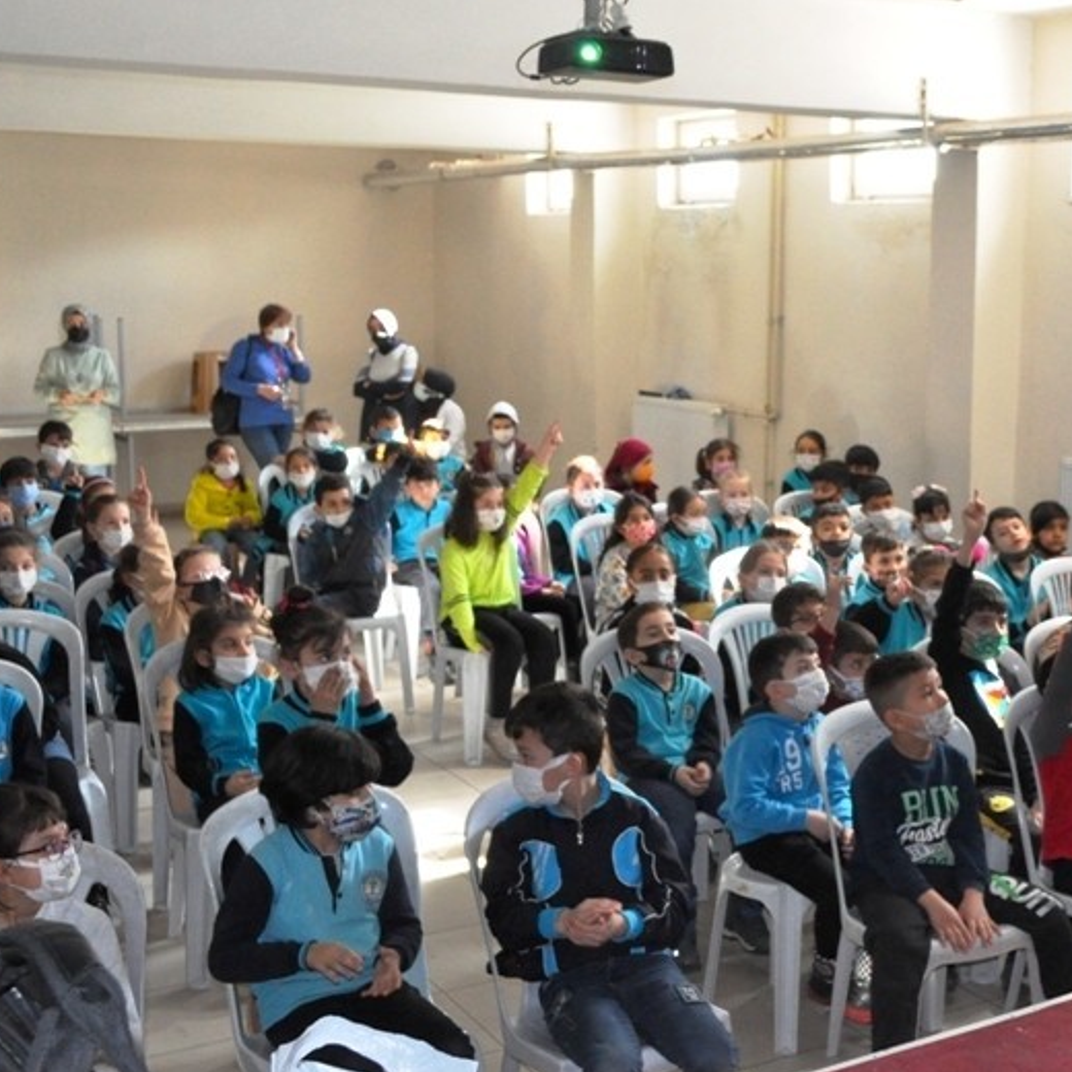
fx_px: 1647
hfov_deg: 35.3
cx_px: 794
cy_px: 541
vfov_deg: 36.1
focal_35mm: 47
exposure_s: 1/80
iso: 3200
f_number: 5.6
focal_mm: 24
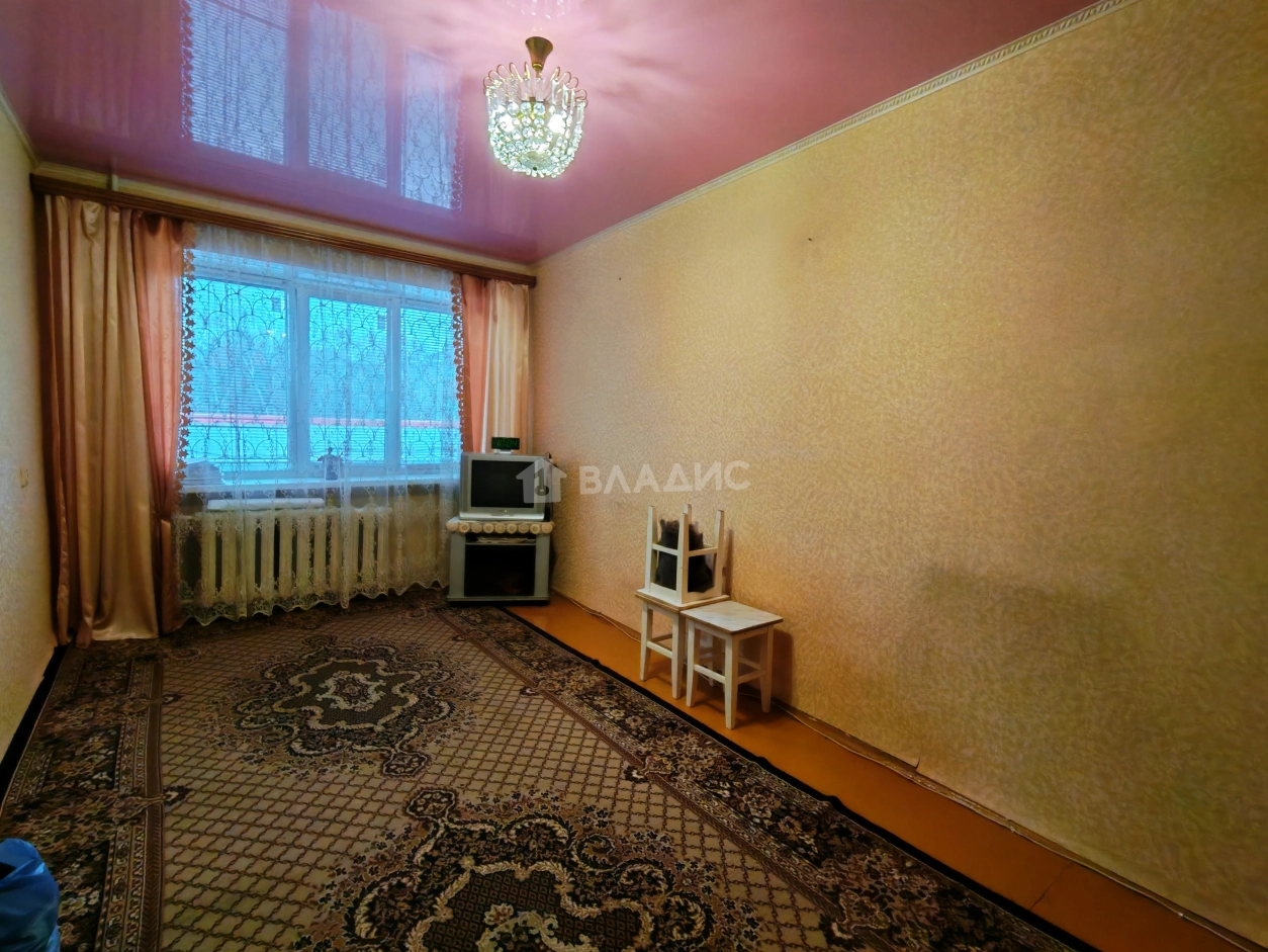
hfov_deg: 94.5
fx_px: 586
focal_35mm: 16
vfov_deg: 78.1
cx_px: 634
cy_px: 476
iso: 125
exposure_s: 1/33
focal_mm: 1.96
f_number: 2.2
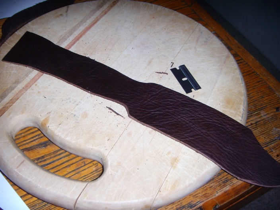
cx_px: 140
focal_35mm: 38
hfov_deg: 49.0
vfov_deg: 37.7
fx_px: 307
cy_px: 105
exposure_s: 1/60.2
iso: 64
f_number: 3.5
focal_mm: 6.4
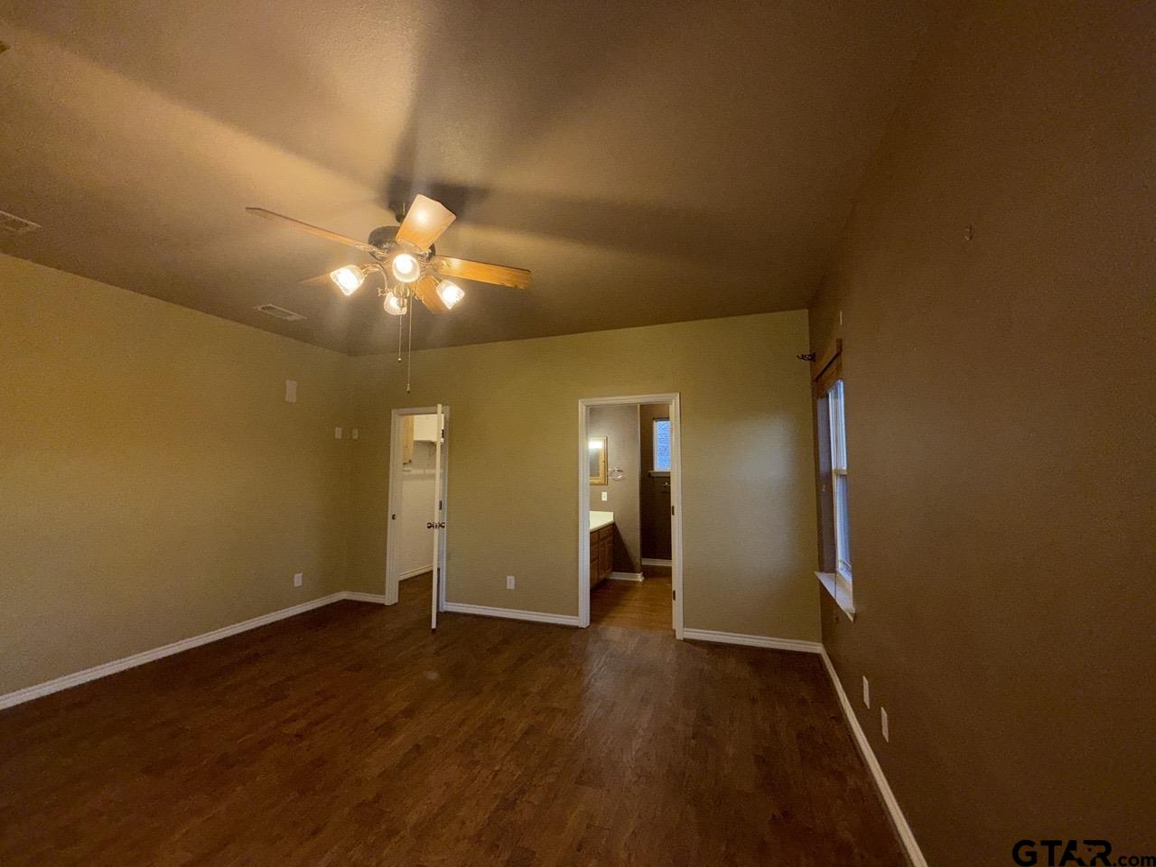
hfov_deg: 102.1
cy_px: 434
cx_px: 578
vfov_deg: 85.7
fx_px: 468
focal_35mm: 14
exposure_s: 1/77
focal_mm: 2.22
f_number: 2.2
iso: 80
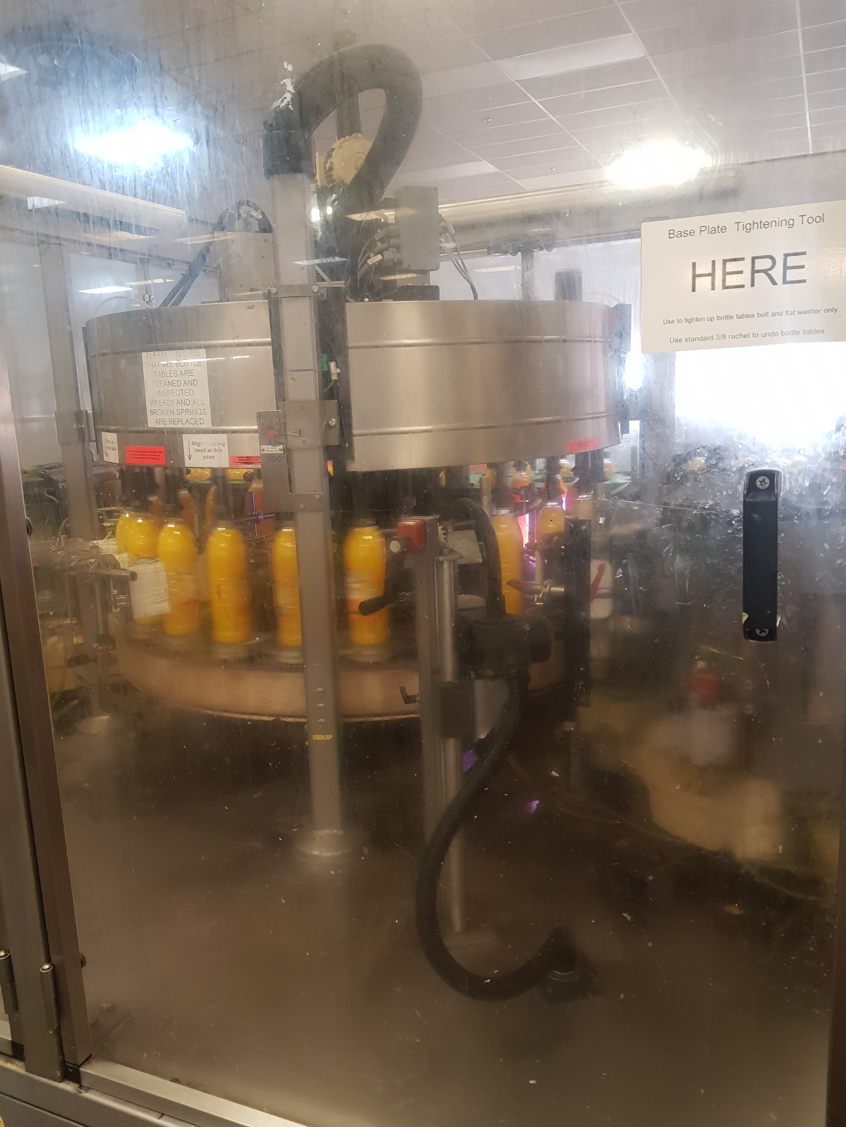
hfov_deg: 53.1
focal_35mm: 26
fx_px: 847
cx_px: 423
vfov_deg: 67.3
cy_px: 564
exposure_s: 1/50
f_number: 1.7
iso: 250
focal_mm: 4.3
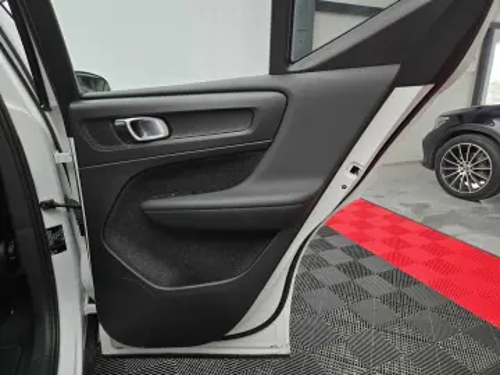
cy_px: 188
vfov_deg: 58.9
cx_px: 250
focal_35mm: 23
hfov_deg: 73.9
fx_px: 332
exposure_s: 1/180
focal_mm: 5.4
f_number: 1.8
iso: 200
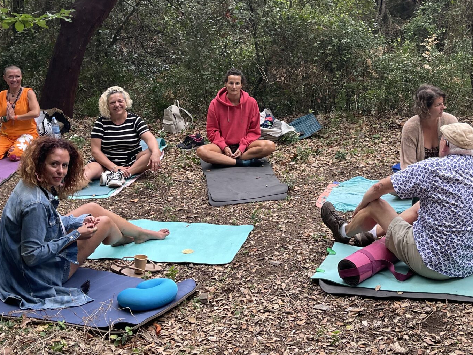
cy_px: 97
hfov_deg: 38.6
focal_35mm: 49
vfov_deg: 29.3
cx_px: 303
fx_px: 670
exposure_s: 1/121
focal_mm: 5.1
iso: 80
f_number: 1.6
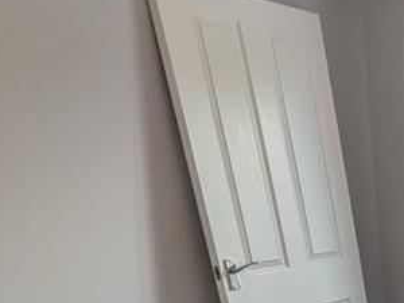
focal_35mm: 56
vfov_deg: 22.6
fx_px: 654
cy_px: 417
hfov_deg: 28.4
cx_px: 521
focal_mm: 1.85
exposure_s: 1/115
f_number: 2.2
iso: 54
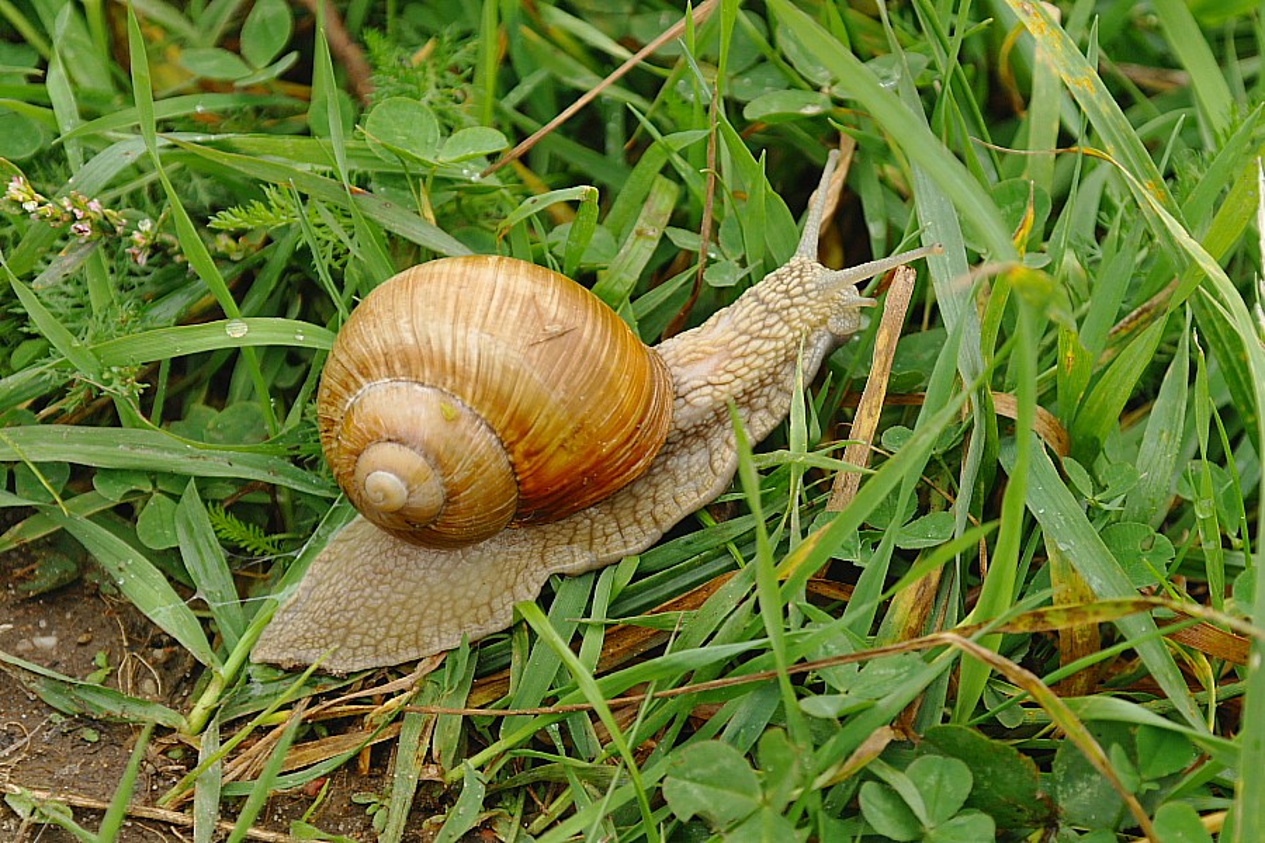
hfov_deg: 24.2
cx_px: 632
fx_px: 2951
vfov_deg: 16.3
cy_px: 422
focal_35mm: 84
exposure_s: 1/180
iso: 200
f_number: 5.6
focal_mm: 55
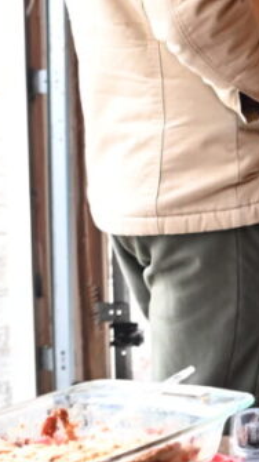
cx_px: 681
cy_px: 72
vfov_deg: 16.1
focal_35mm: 132
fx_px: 1614
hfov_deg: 8.2
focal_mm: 26
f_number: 2.8
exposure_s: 1/60
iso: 2000
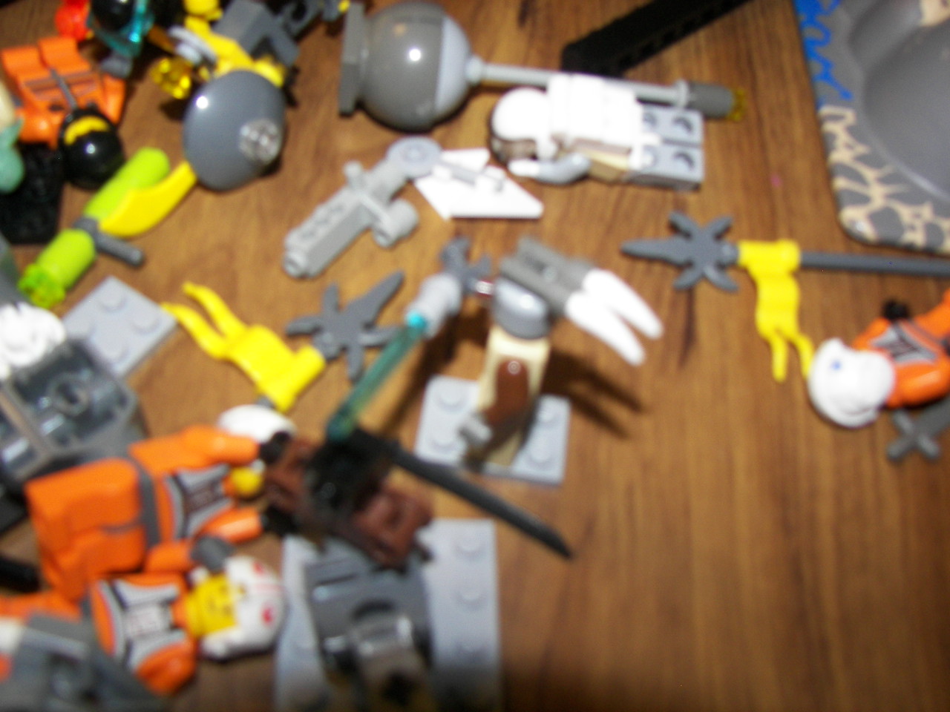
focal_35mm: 36
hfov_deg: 51.4
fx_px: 988
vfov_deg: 39.7
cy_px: 356
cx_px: 475
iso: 100
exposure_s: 1/30
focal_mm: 6
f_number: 2.8
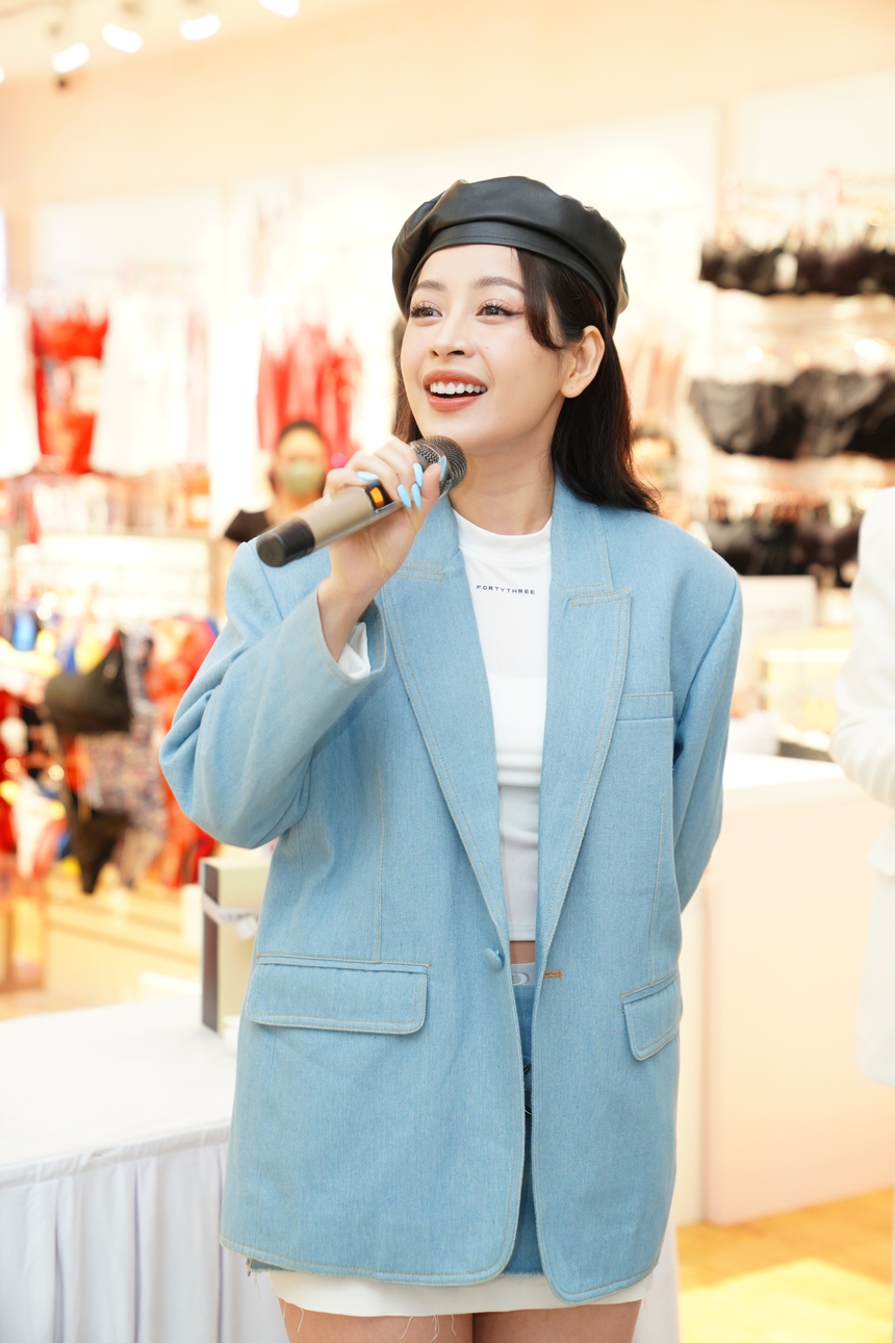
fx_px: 2610
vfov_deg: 28.8
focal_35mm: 70
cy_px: 672
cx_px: 448
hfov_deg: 19.5
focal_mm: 70
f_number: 3.5
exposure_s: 1/125
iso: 1250
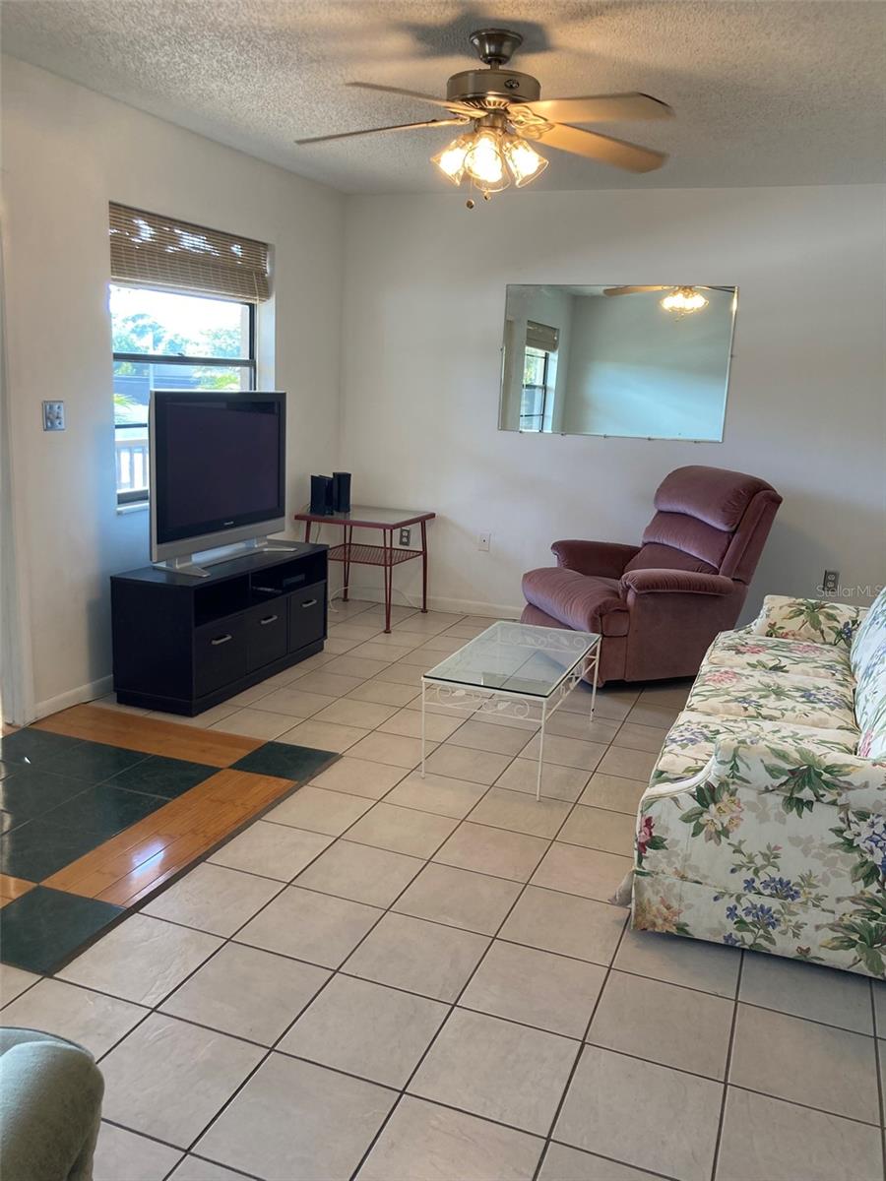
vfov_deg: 63.4
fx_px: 956
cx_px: 443
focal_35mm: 28
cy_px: 590
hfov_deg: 49.7
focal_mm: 3.99
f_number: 1.8
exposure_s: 1/60
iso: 50
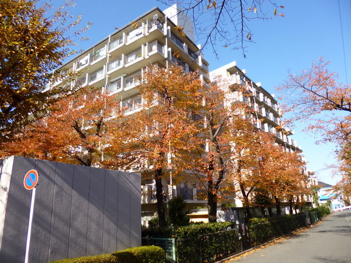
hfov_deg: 71.6
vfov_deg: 56.8
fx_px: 243
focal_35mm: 24
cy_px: 132
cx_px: 176
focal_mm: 4.3
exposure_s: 1/640
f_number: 2.5
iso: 100
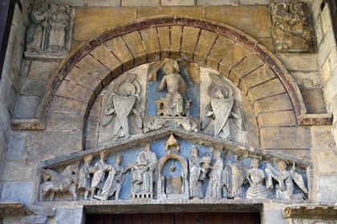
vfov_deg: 26.0
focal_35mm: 52
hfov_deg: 38.2
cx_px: 168
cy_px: 112
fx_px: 487
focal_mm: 52
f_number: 10
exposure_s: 1/100
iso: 800
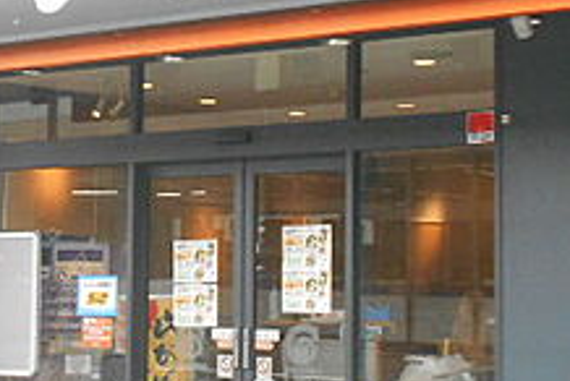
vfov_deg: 11.3
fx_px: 1918
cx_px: 259
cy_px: 100
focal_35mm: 121
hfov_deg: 16.9
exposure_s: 1/250
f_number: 4.5
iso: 640
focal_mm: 8.8
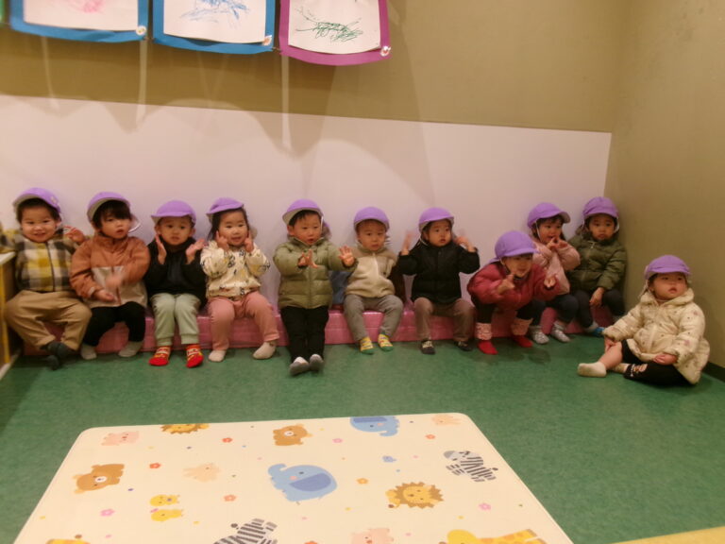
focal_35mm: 28
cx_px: 362
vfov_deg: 49.7
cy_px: 272
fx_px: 586
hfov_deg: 63.4
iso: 223
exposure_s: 1/34
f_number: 3.9
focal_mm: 5.1
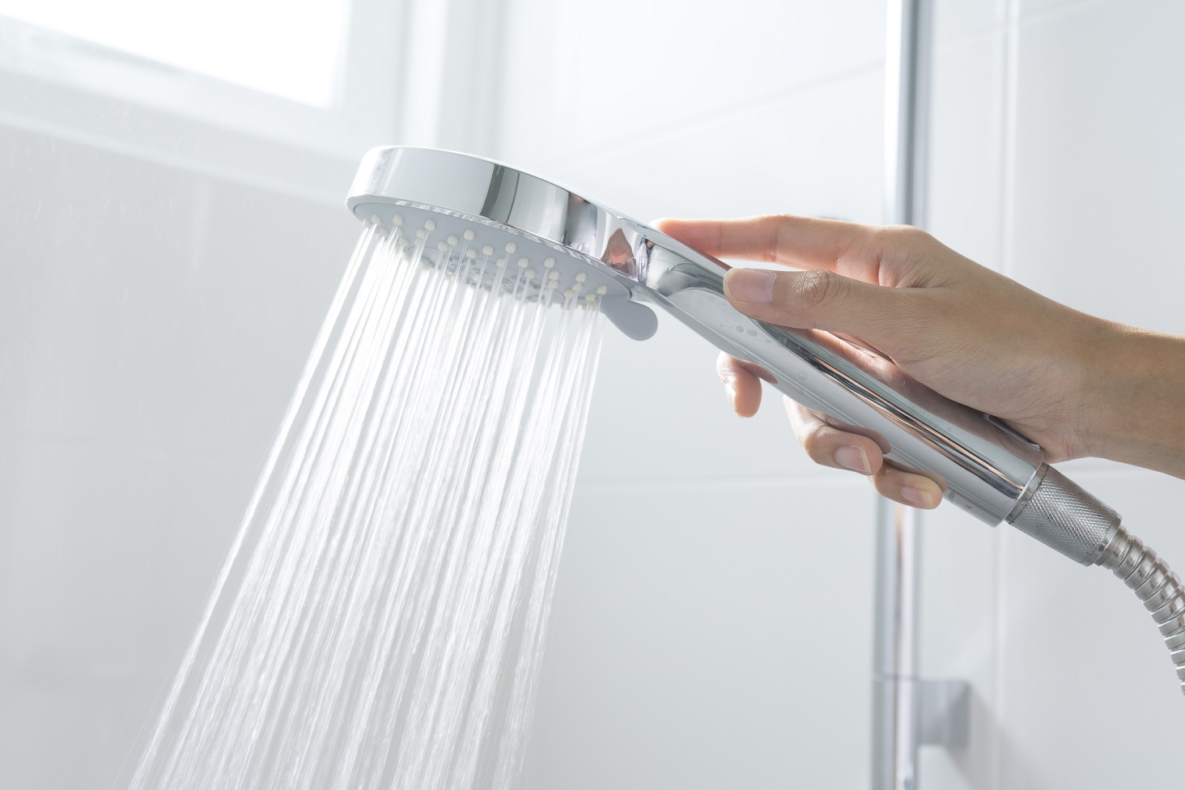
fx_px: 1382
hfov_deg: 46.4
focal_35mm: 42
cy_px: 392
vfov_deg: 31.9
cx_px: 584
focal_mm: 41
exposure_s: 1/100
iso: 400
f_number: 5.6
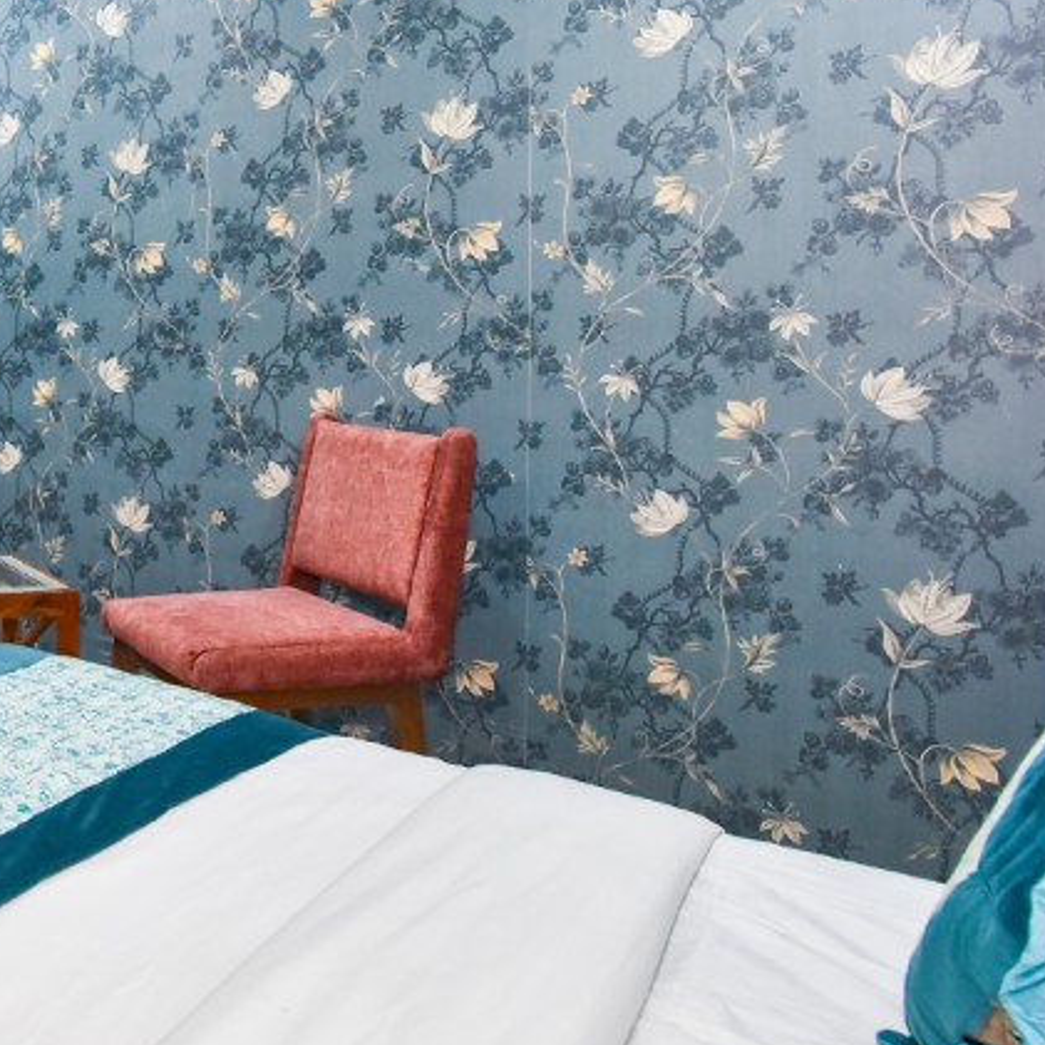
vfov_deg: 46.4
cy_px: 344
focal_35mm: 35
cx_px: -244
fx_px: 1195
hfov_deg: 35.6
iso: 2000
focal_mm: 16
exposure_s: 1/50
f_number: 7.1
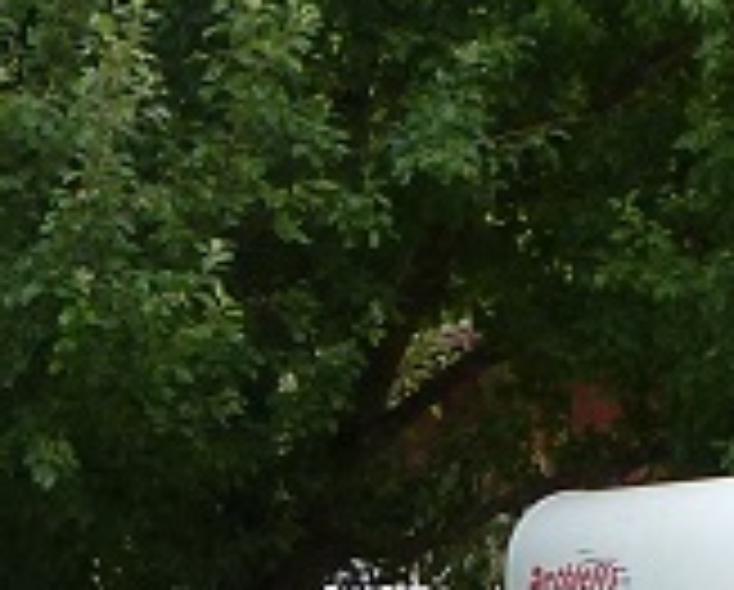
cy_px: 302
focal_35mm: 251
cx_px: -748
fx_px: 5462
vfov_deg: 6.2
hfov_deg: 7.4
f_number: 3.9
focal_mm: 7.4
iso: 100
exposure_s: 1/200
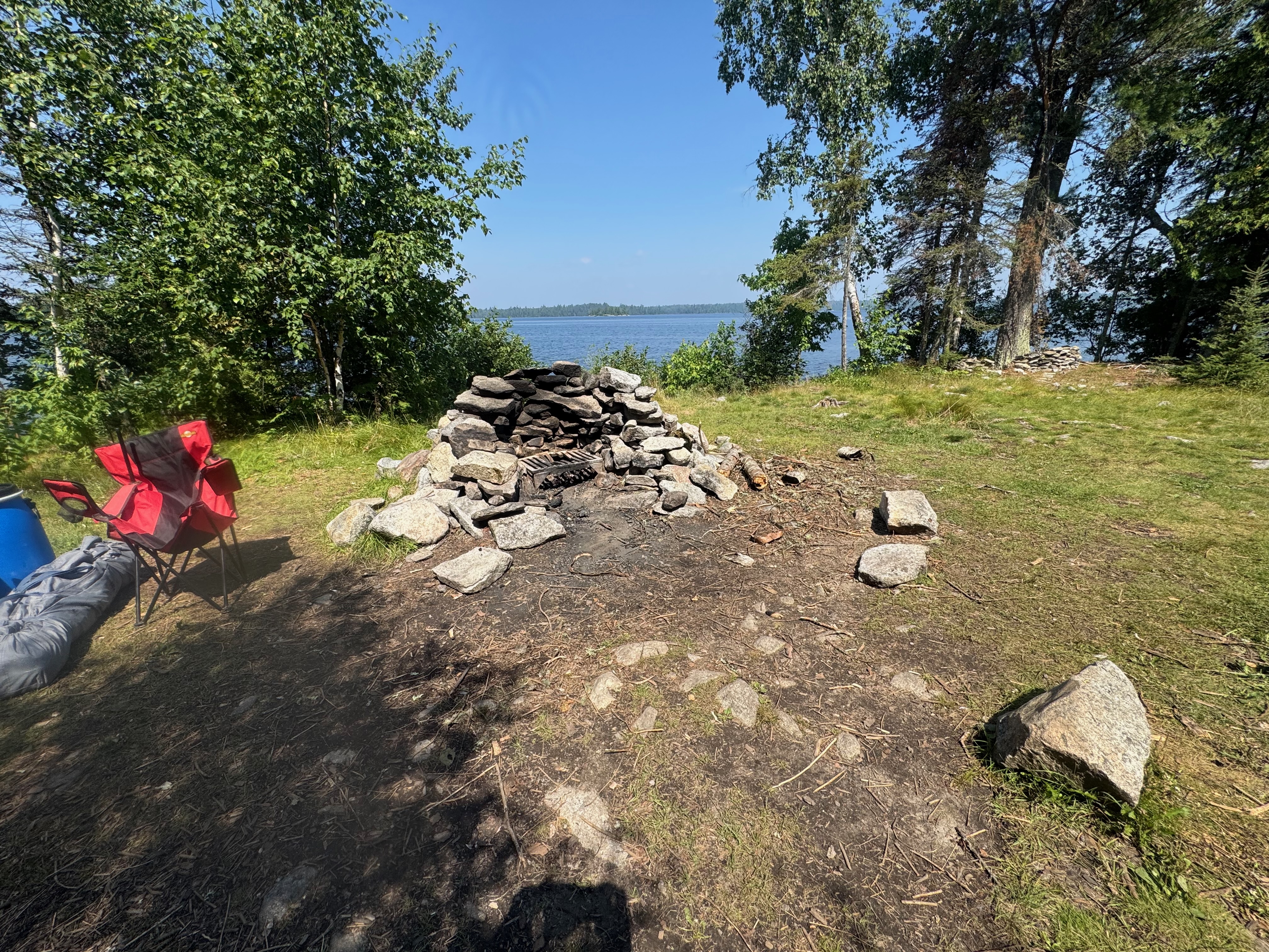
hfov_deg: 102.1
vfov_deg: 85.7
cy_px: 476
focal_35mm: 14
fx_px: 513
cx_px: 634
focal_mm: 2.22
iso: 50
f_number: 2.2
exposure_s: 1/1299
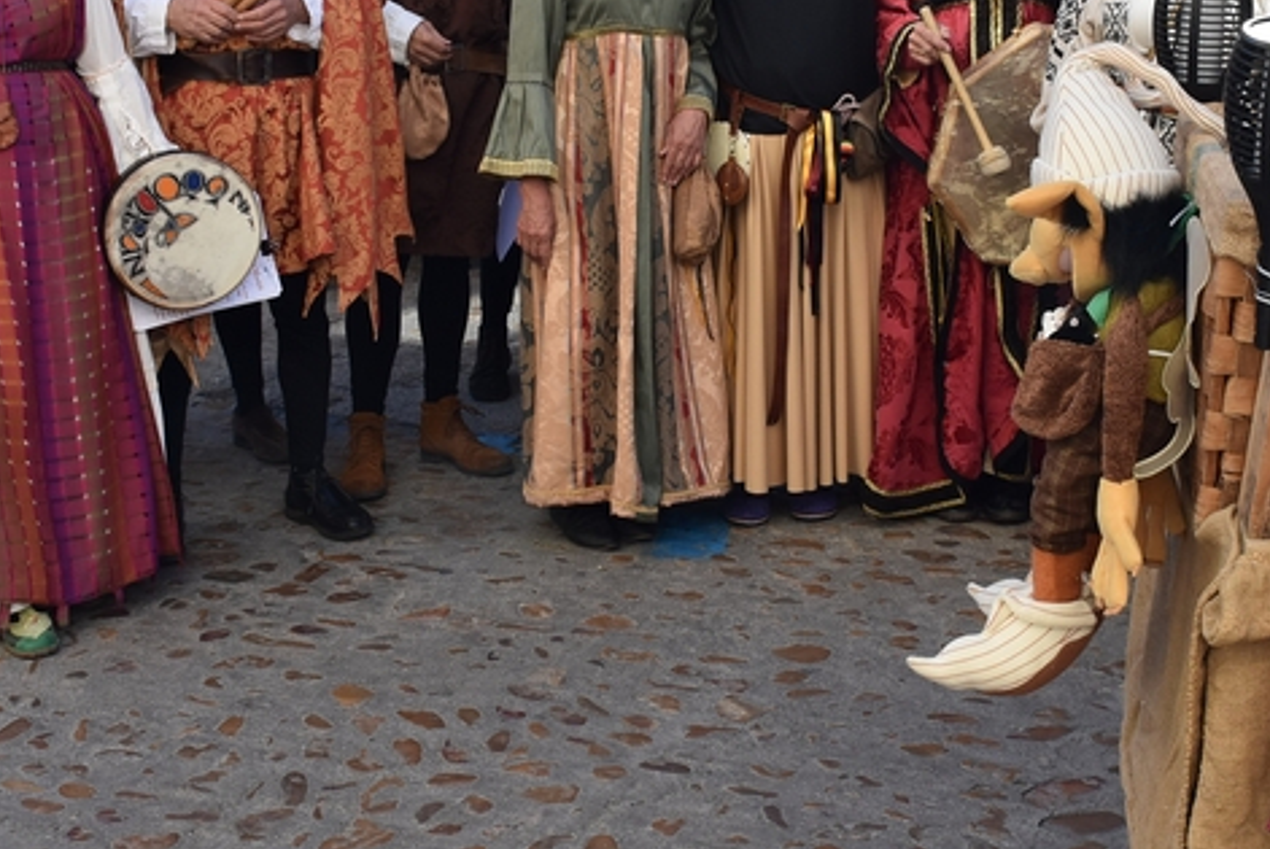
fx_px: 2329
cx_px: 733
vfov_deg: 20.6
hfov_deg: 30.5
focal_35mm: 66
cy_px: 326
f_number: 8
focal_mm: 23
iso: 400
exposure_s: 1/250
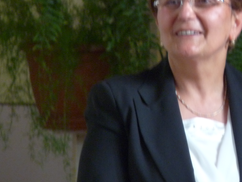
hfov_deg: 2.3
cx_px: 136
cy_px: 84
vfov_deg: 1.7
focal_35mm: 862
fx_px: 6027
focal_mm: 86.4
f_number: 4.4
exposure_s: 1/100
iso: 400
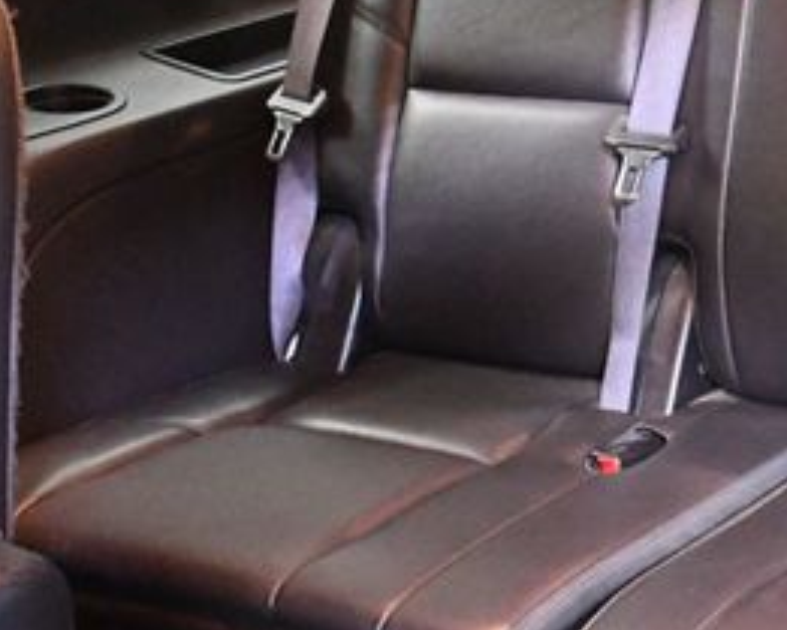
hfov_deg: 21.4
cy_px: 268
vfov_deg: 18.5
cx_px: 935
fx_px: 1934
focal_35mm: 83
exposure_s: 1/60
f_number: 3.5
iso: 8000
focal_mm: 18
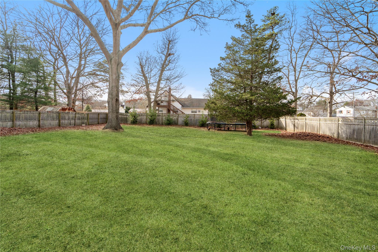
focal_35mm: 17
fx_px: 178
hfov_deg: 93.3
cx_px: 189
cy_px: 126
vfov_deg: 70.4
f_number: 5.6
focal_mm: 17
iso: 200
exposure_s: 1/320
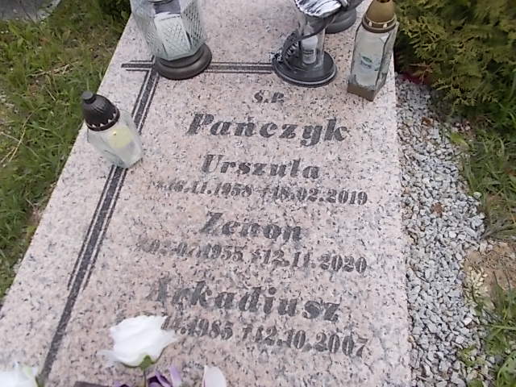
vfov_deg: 53.1
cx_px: 258
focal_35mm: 26
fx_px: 388
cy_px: 194
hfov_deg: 67.3
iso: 80
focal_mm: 4.6
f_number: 8
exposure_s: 1/80
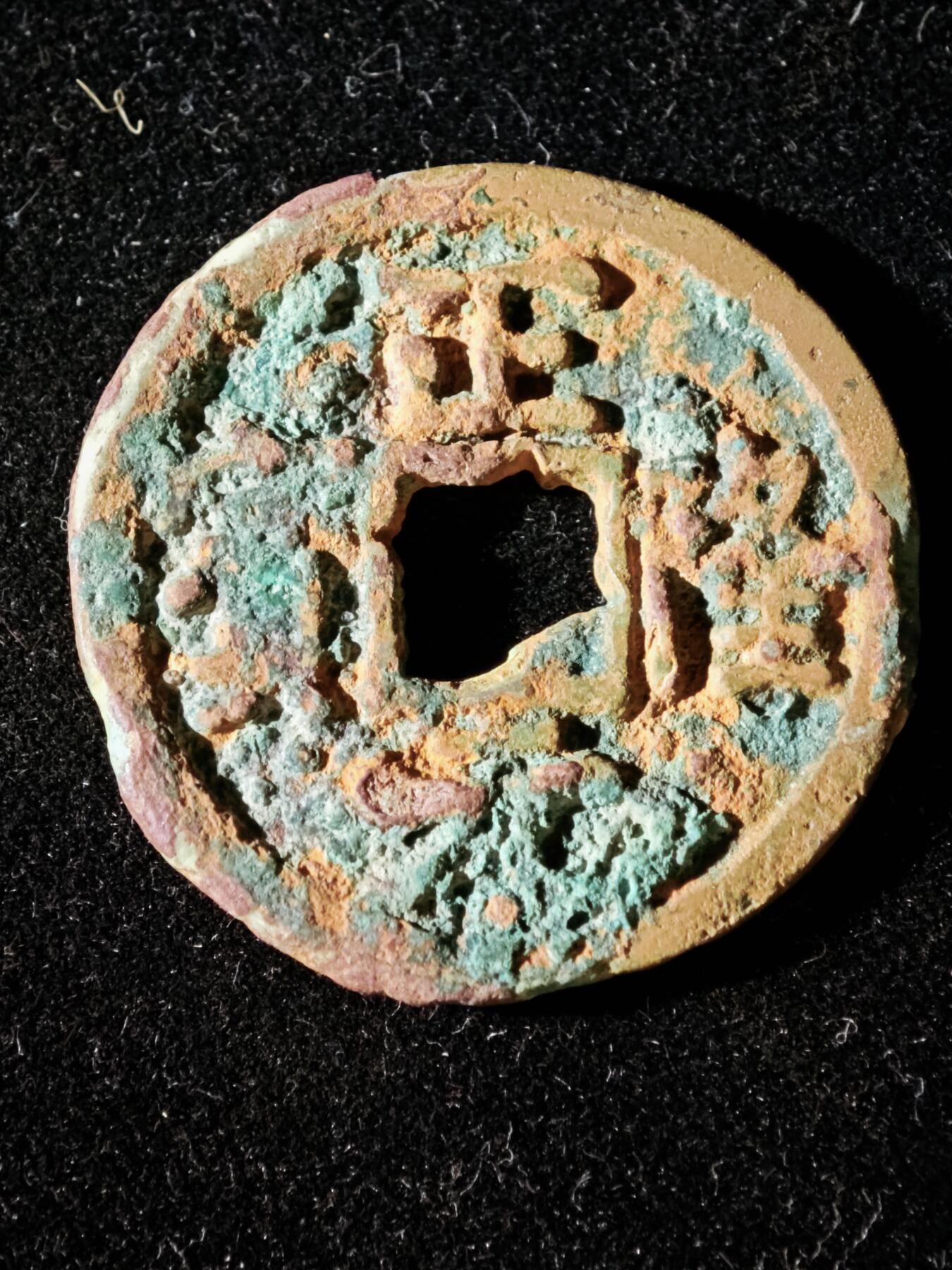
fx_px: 3924
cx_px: 476
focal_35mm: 107
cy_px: 635
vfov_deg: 18.4
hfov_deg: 13.8
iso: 400
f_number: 2
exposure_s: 1/100
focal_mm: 9
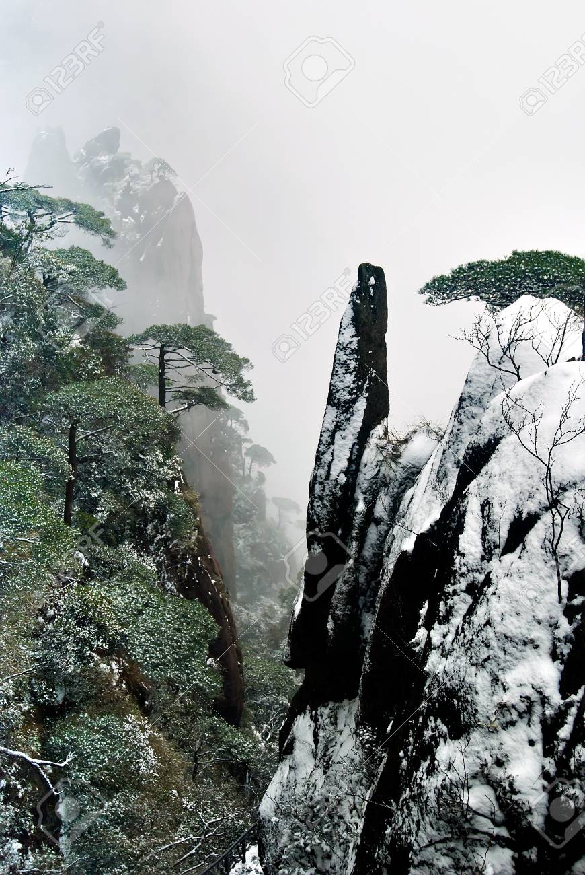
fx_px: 1094
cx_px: 292
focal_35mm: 45
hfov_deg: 29.9
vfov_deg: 43.6
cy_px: 438
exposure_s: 1/400
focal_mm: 30
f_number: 7.1
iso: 250
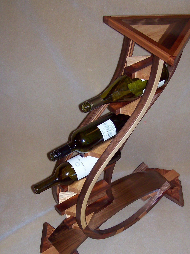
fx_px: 403
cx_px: 101
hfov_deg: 26.5
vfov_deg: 34.7
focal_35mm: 55
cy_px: 163
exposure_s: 1/64
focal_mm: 6
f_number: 2.7
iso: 80
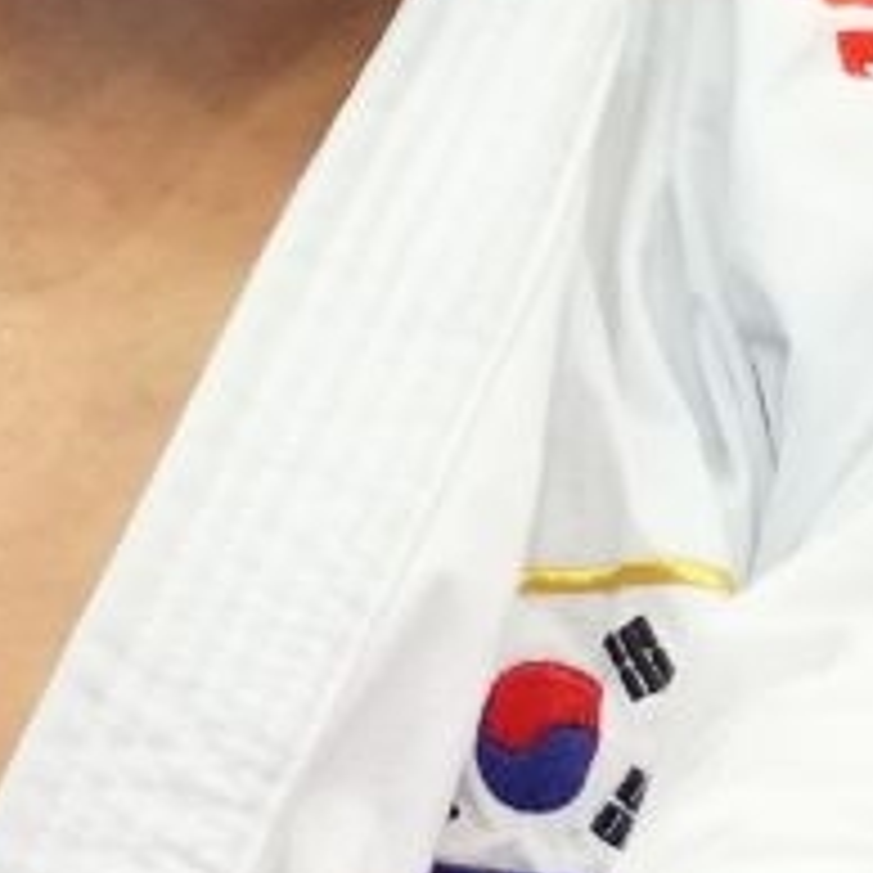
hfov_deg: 1.1
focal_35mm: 1612
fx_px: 45995
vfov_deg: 1.1
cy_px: 400
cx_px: 279
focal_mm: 136
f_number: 2.8
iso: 1250
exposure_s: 1/500
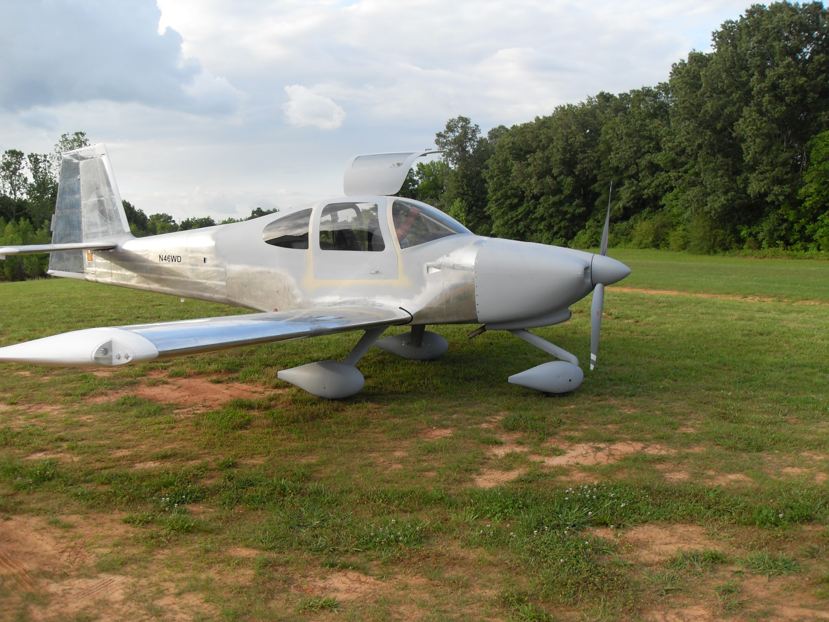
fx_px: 838
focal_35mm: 35
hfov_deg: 52.6
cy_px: 311
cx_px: 414
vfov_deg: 40.7
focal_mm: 6.3
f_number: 7
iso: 80
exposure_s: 1/60
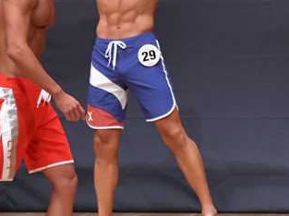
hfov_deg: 2.9
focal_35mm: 679
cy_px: 78
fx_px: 5662
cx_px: 81
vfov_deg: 2.2
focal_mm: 190
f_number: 5.6
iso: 6400
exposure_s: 1/400
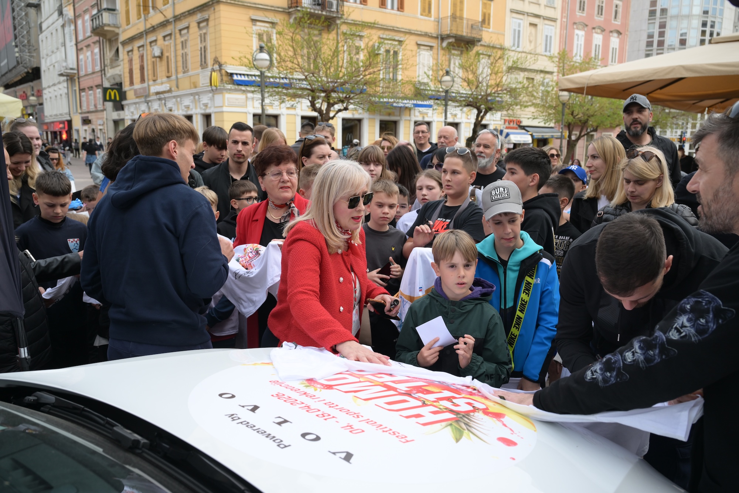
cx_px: 370
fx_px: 605
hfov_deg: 62.8
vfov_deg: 44.3
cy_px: 246
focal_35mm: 30
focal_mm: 29.5
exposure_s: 1/320
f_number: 5
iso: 250
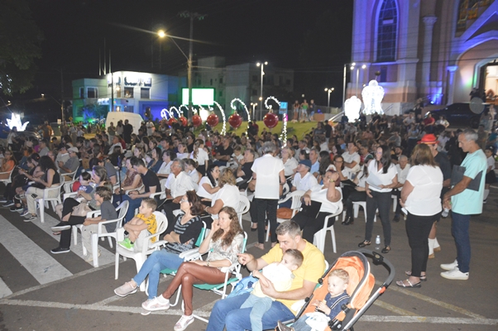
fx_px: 725
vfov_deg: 25.7
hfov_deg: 37.9
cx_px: 249
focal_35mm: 52
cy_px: 166
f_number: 4.5
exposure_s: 1/60
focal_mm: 35
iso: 3200
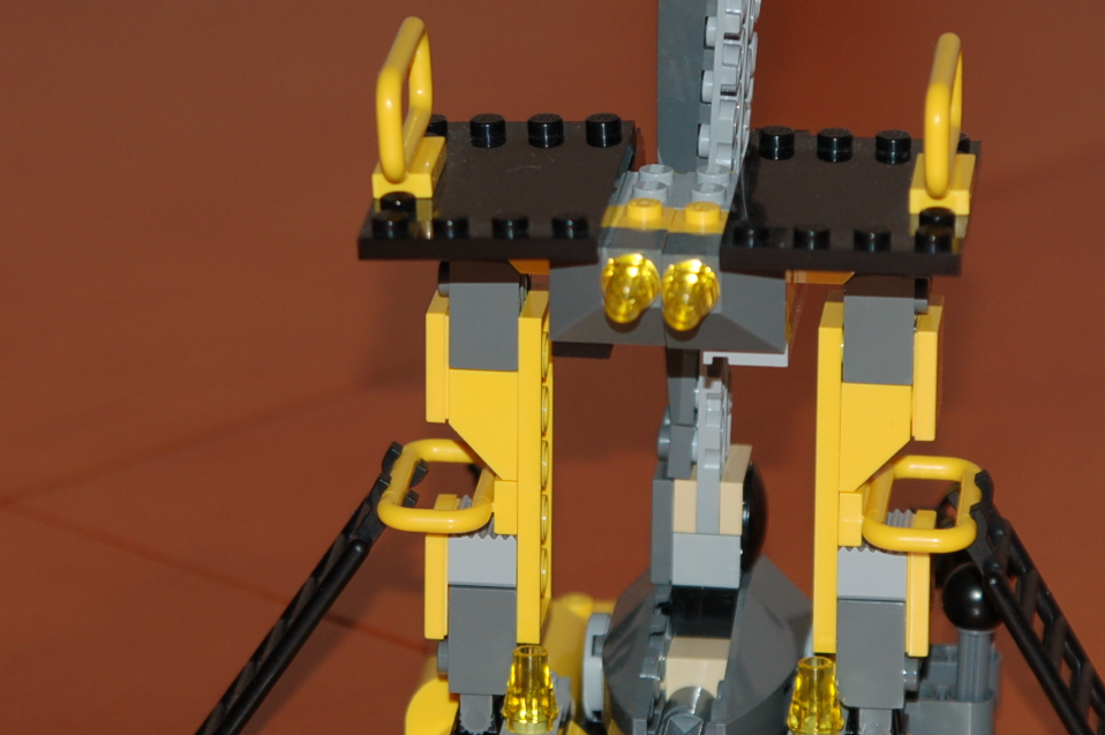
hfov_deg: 8.0
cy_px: 489
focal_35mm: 259
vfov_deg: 5.3
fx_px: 7943
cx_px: 701
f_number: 5.6
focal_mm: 110
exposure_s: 1/60
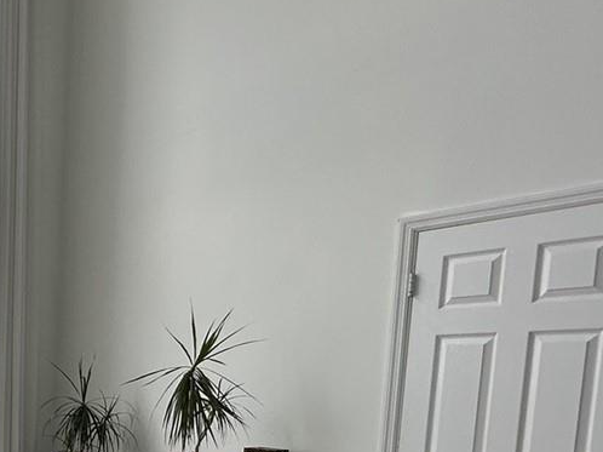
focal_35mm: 45
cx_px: -124
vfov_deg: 29.8
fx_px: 784
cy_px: 459
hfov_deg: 33.9
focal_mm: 2.22
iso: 40
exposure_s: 1/133
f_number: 2.2
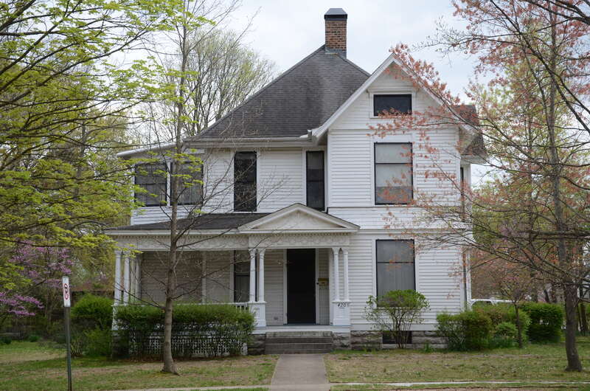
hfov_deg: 32.0
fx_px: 1030
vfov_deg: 21.5
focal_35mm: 63
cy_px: 196
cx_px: 295
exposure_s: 1/500
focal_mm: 42
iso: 200
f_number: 6.3
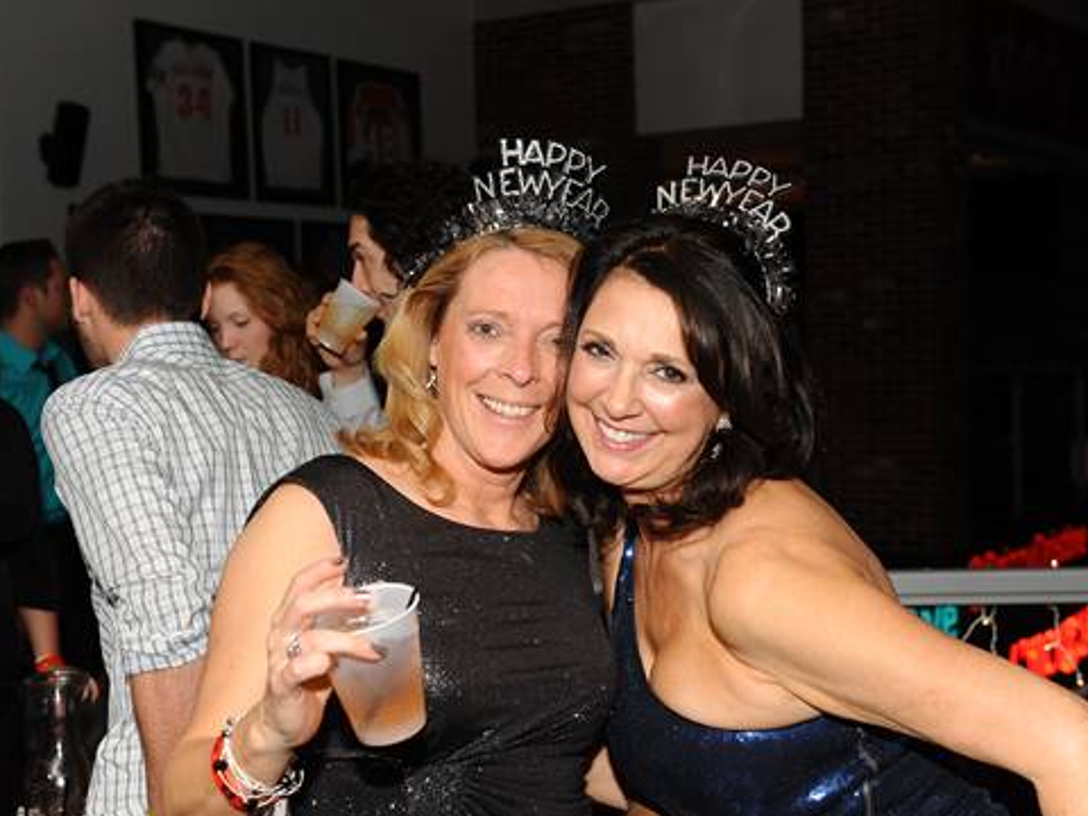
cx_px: 544
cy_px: 413
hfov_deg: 34.9
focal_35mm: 55
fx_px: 1729
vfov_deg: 26.6
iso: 1100
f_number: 5.6
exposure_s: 1/250
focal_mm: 50
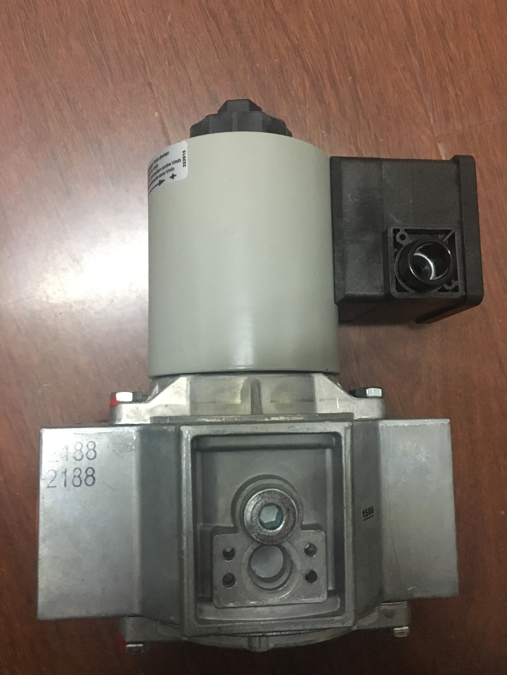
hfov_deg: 48.2
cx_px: 254
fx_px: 566
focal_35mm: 29
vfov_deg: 61.7
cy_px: 338
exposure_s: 1/17
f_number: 2.2
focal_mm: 4.15
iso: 320
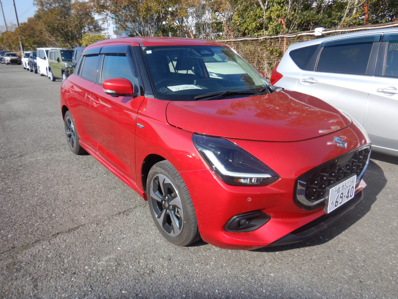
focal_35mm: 24
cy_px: 150
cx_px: 199
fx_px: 276
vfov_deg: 56.8
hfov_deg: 71.6
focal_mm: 4.3
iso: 125
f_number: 2.8
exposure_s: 1/1250
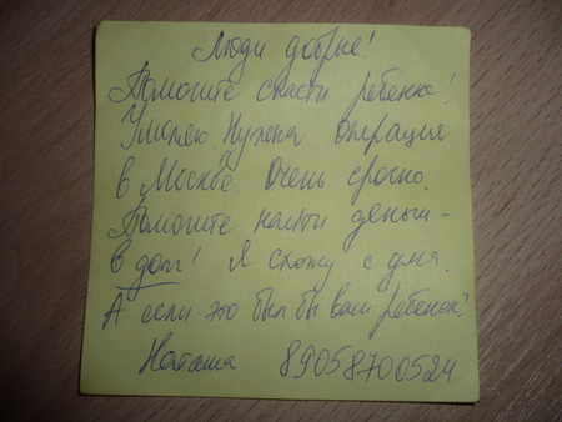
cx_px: 281
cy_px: 211
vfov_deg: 40.7
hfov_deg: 52.6
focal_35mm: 35
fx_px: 569
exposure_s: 1/30
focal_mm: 5.8
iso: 100
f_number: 2.8
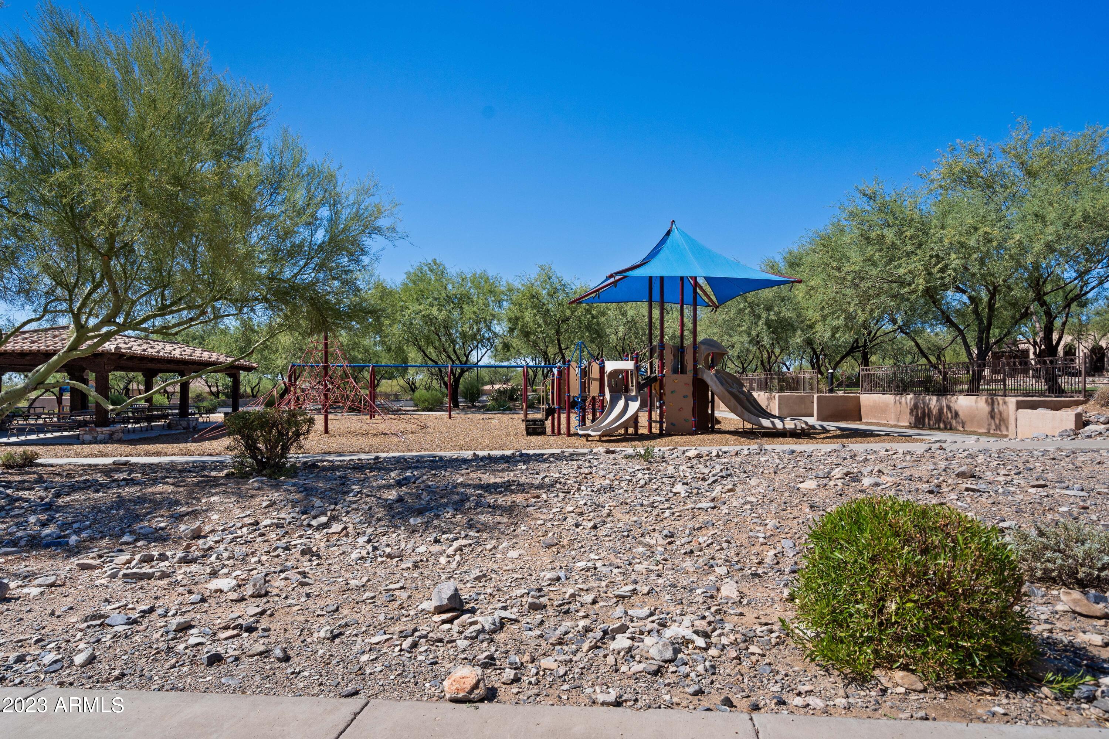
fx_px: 616
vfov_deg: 61.9
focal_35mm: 20
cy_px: 370
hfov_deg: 84.0
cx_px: 554
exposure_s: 1/1000
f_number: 7.1
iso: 320
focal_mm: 20
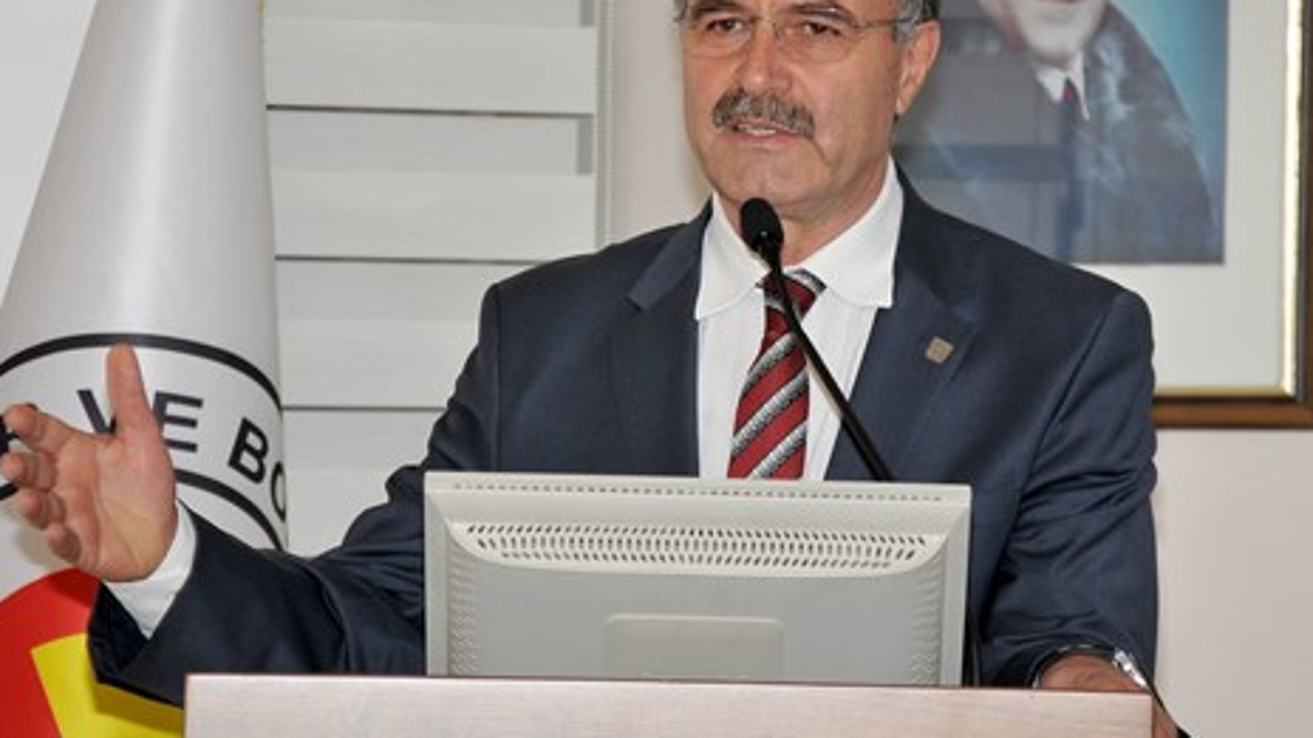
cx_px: 682
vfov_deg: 4.8
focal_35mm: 251
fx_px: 8739
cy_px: 304
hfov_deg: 8.6
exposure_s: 1/60
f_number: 6.3
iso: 500
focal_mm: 116
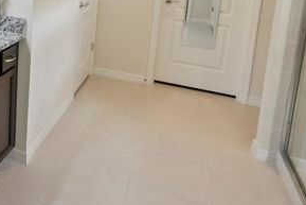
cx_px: -5
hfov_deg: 42.3
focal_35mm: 39
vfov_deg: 31.6
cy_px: 0
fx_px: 332
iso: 640
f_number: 4
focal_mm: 16
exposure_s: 1/160
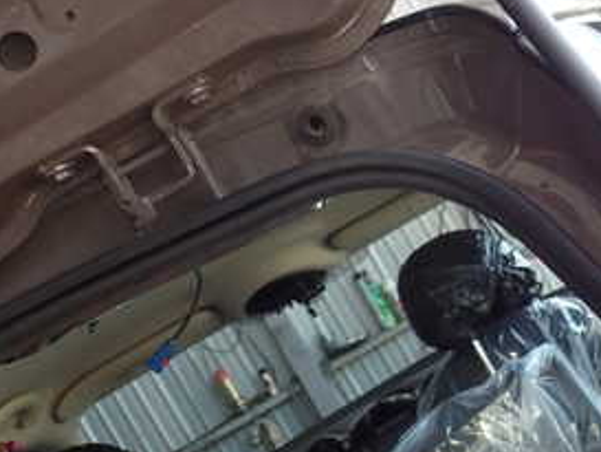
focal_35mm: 66
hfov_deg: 27.5
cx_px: 619
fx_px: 1146
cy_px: 179
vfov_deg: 22.2
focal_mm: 5.4
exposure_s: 1/100
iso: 100
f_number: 3.2
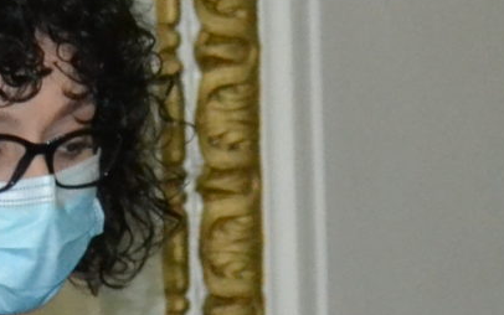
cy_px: 802
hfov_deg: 5.7
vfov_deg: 3.5
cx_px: 561
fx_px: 5029
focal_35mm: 366
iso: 3200
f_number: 5
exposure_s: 1/60
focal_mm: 38
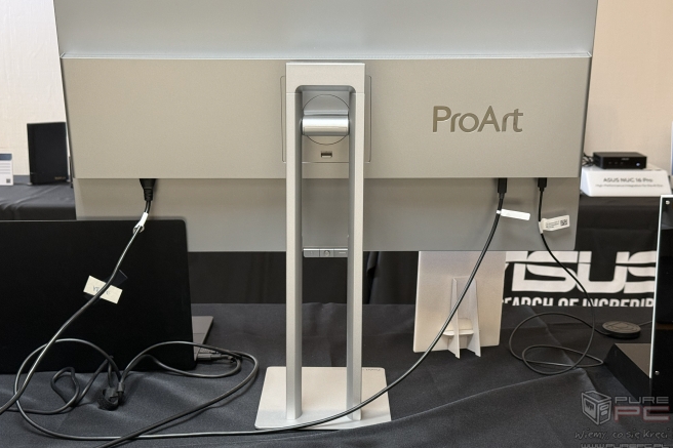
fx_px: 953
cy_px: 198
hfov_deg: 38.9
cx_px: 332
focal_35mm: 51
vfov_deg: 26.5
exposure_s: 1/60
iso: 200
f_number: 1.78
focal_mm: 6.76
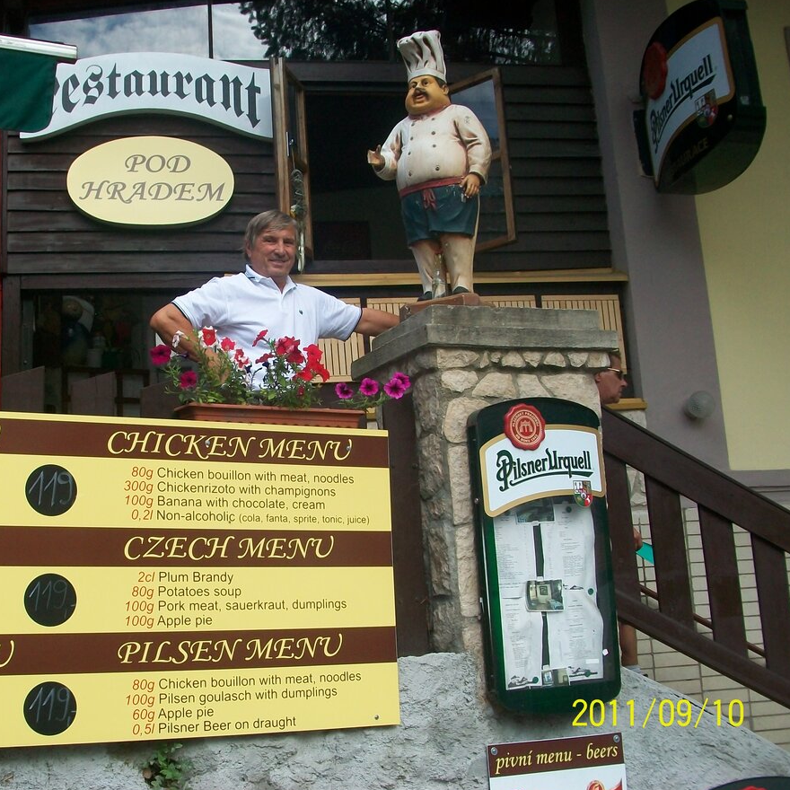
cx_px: 260
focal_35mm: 41
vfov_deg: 40.9
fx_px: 1059
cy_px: 399
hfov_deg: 40.4
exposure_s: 1/640
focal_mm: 5.7
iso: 80
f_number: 2.8
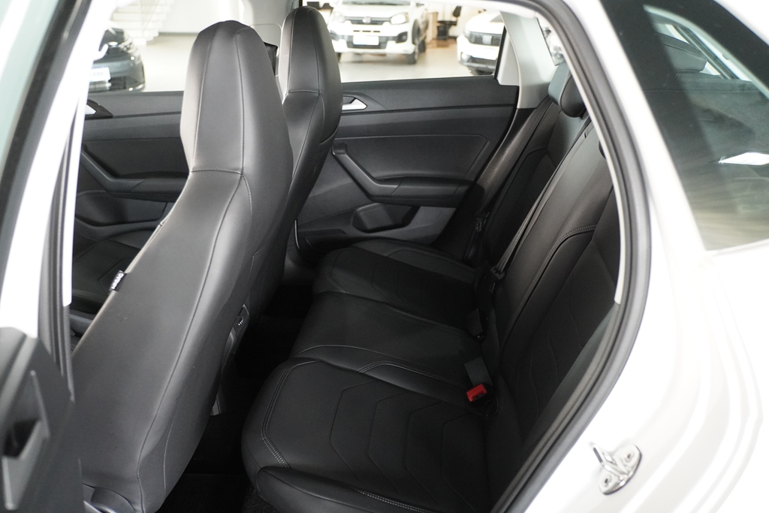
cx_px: 384
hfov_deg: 61.9
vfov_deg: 43.6
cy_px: 256
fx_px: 641
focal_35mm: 30
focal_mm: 20
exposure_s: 1/160
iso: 3200
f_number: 2.8
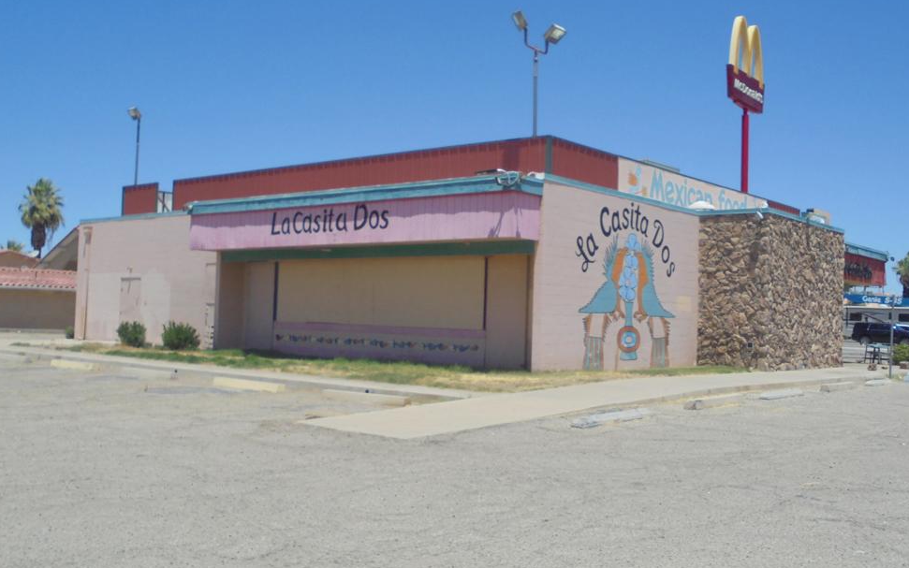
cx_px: 470
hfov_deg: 51.5
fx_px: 941
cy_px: 273
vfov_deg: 33.6
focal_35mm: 38
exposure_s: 1/125
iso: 100
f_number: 12.5
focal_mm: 6.1
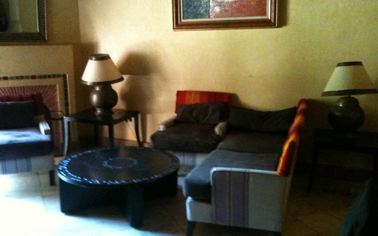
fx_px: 391
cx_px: 187
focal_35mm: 38
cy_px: 142
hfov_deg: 51.5
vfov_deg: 33.5
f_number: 2.8
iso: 640
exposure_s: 1/17
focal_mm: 3.85
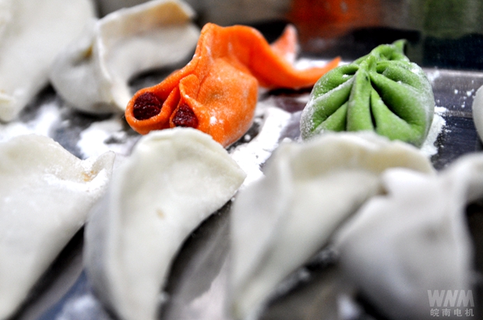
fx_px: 1004
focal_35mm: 75
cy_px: 160
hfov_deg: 27.0
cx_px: 242
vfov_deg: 18.1
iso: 720
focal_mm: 50
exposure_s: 1/30
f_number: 2.8
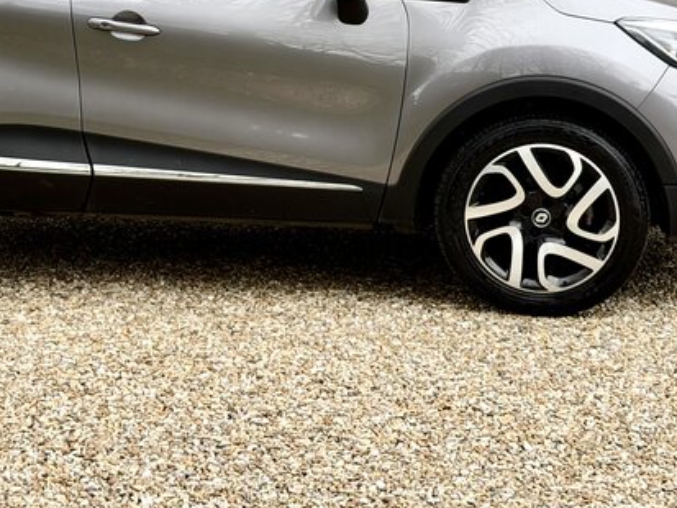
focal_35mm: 93
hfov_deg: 21.0
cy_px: 51
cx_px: 228
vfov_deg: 15.7
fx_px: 1819
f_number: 1.78
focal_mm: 6.76
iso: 50
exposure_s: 1/121
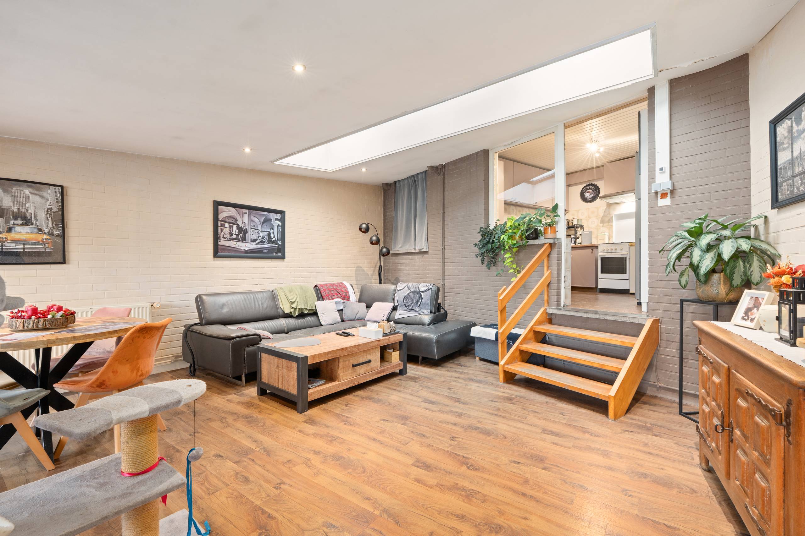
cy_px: 268
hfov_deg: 96.7
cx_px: 402
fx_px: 358
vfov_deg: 73.7
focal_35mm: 16
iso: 250
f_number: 10
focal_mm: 16
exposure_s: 2.5
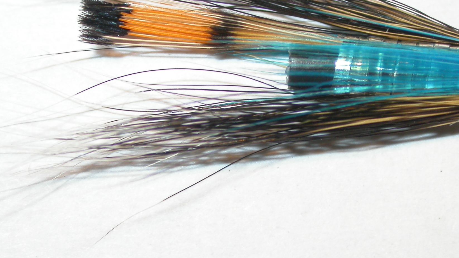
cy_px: 92
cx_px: 304
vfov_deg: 6.4
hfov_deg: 11.3
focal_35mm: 190
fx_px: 2312
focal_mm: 26.2
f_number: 4.5
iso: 100
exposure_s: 1/77.1
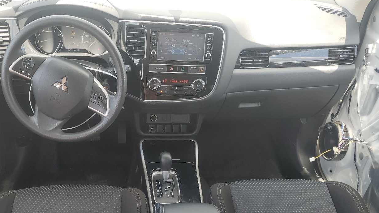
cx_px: 157
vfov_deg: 31.0
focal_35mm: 37
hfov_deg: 53.7
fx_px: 372
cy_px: 176
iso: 50
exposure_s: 1/217
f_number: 1.5
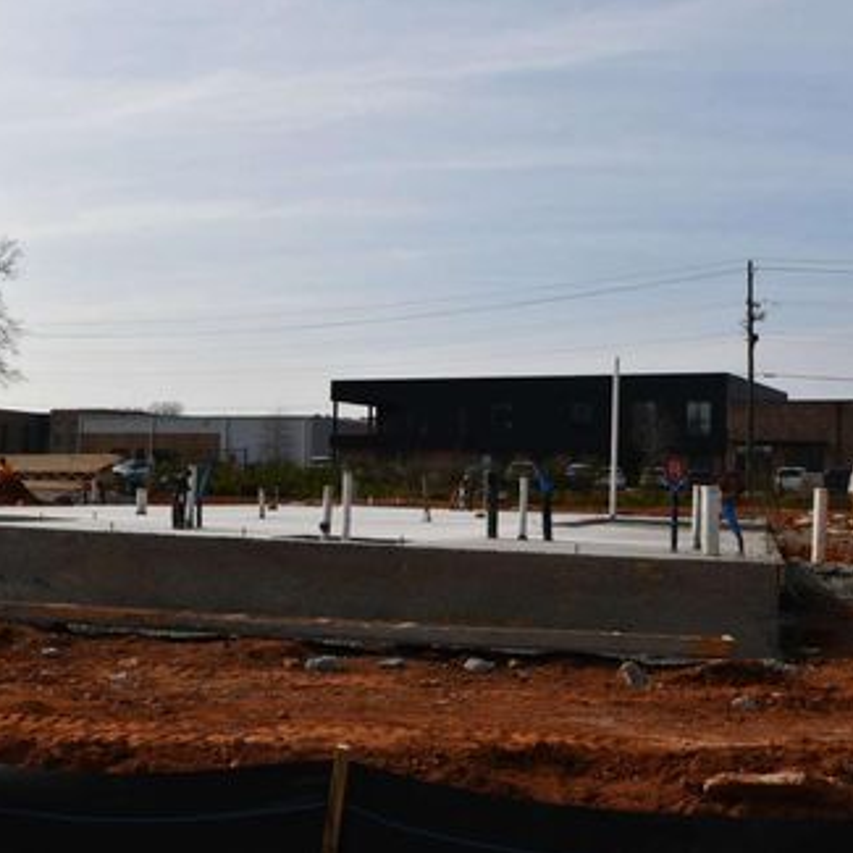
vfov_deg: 36.1
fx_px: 1310
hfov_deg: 35.6
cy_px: 424
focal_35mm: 47
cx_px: 265
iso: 100
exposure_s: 1/320
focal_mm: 24
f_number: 9
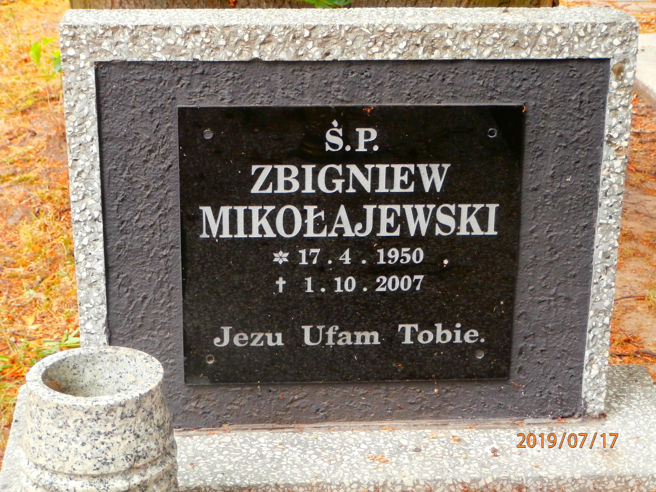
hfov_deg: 22.8
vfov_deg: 17.2
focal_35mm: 86
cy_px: 246
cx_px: 328
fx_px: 1630
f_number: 5
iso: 200
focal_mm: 15.16
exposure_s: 1/40
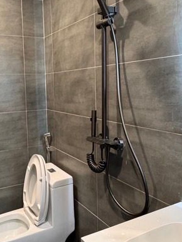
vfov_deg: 50.0
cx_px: 66
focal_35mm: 37
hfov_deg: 38.4
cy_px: 106
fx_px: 259
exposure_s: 1/50
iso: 320
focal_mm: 2.22
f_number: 2.2
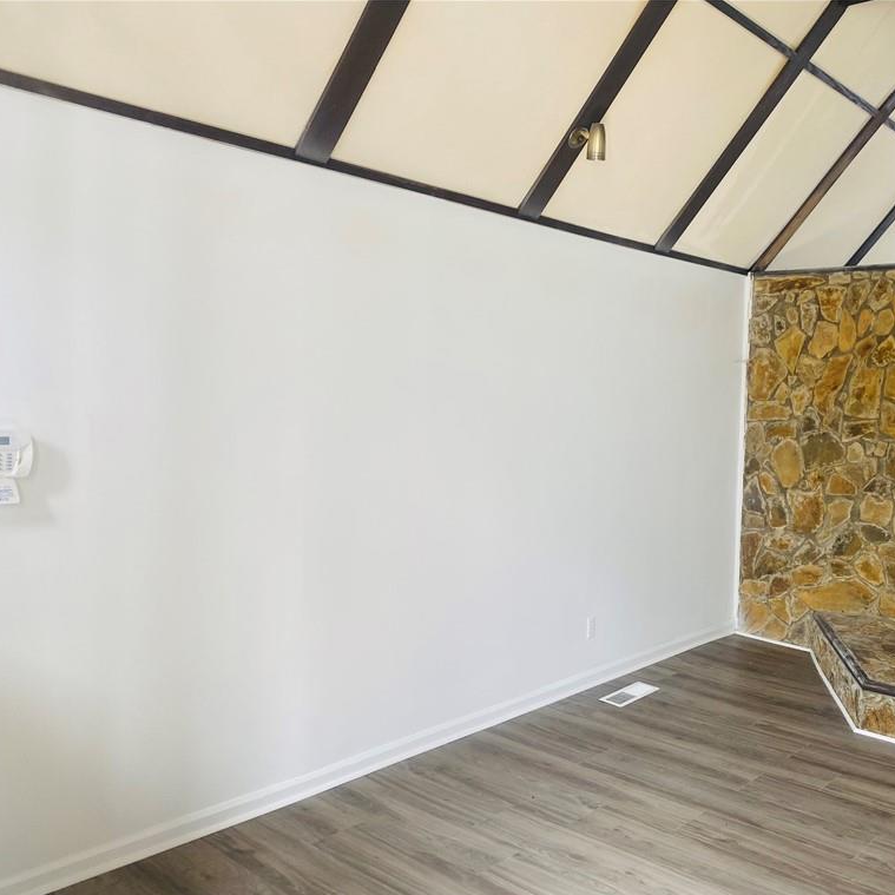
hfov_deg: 52.0
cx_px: 559
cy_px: 452
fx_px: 907
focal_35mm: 31
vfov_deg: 52.5
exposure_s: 1/60
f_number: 1.8
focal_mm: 4.25
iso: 80
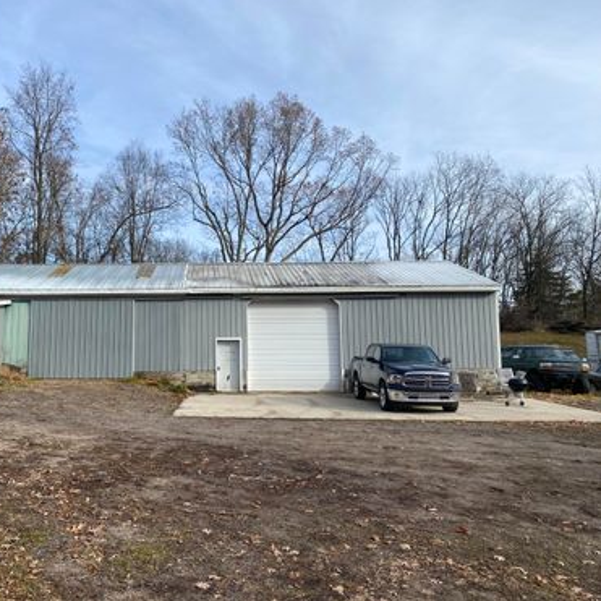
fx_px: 609
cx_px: 199
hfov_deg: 51.5
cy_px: 299
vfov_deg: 52.5
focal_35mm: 31
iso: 32
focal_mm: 4.25
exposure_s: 1/2410
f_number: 1.8
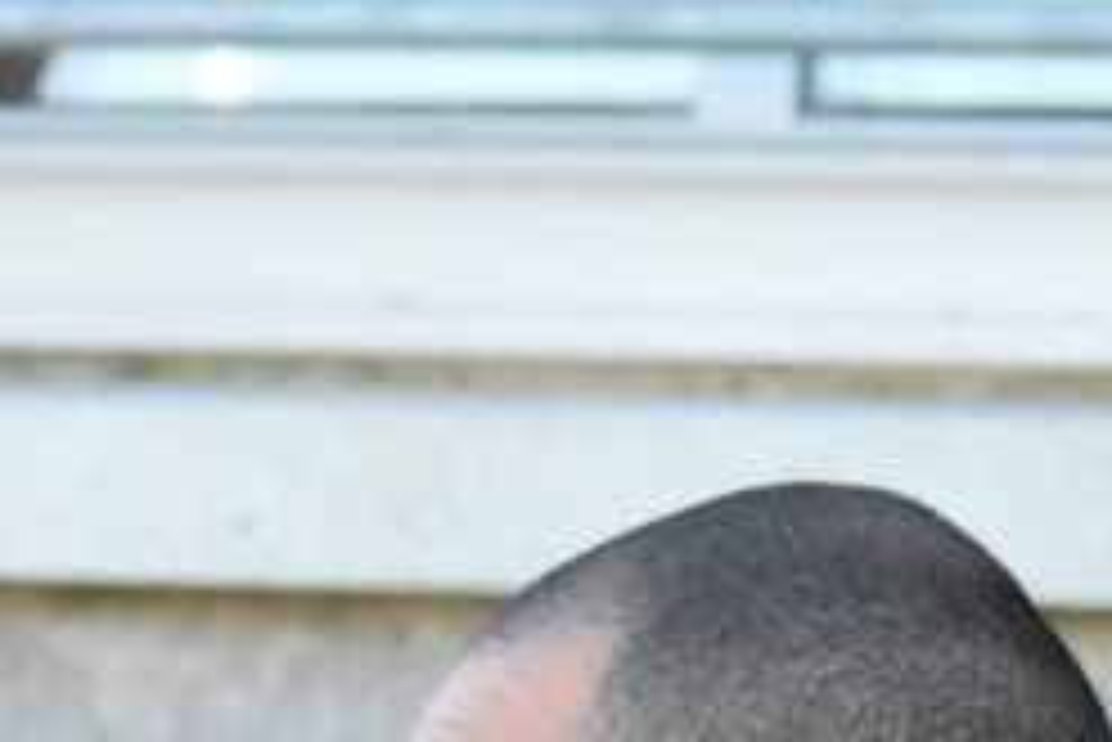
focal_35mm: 839
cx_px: 720
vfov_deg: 1.6
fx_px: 25932
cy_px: 1376
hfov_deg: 2.5
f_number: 8
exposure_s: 1/1600
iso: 6400
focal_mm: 135
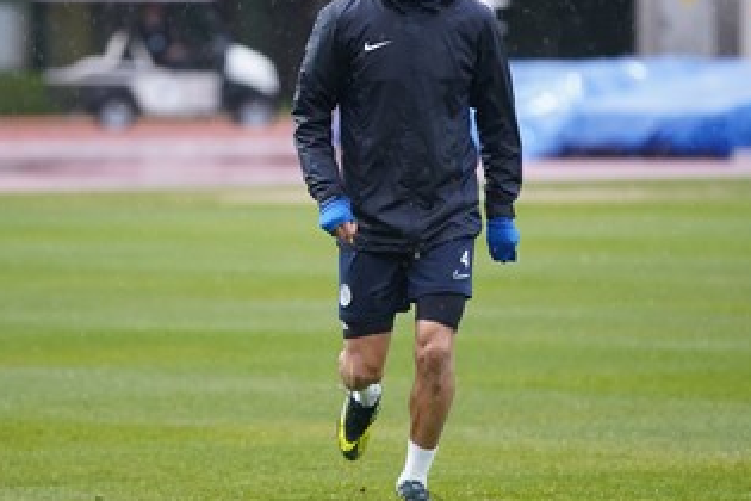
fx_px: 8865
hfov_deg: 4.9
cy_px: 144
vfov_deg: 3.2
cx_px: 327
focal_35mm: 425
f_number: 2.8
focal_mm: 200
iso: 3200
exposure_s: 1/640
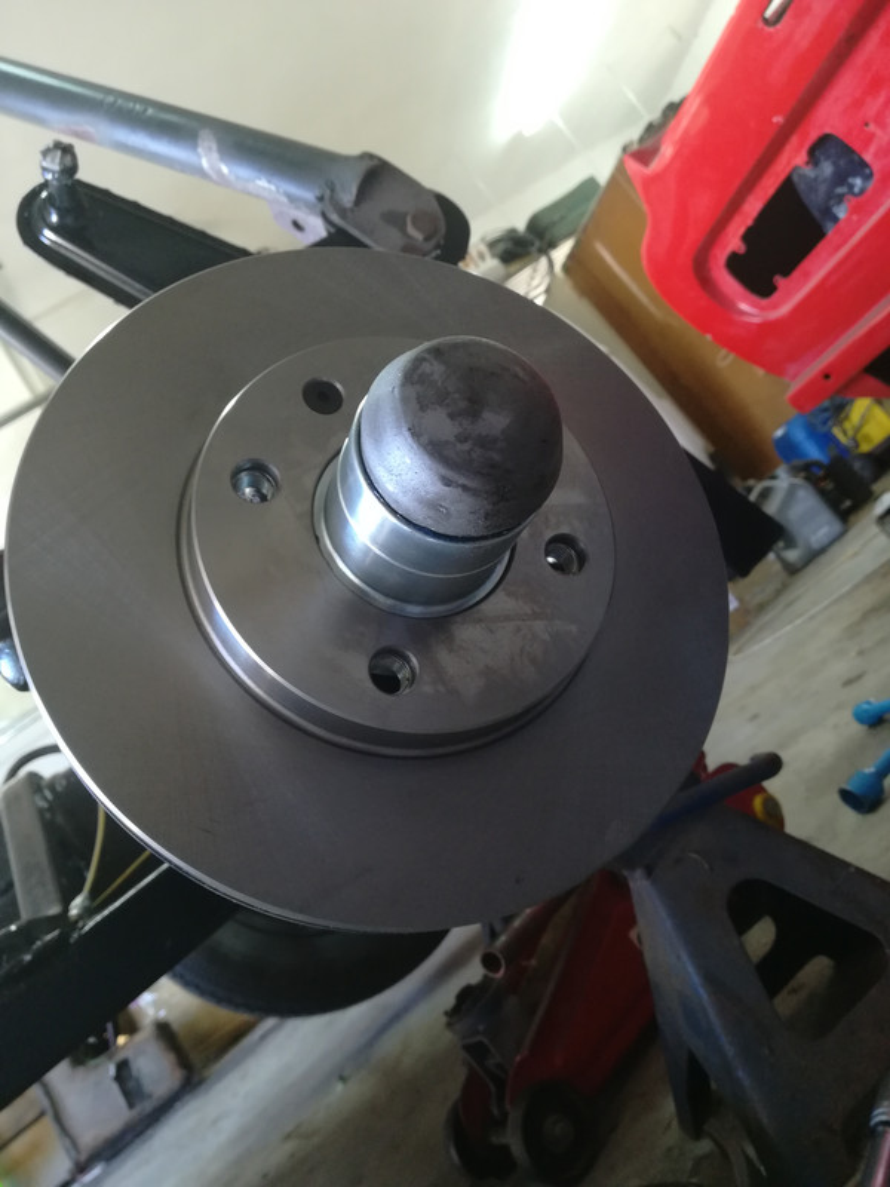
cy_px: 594
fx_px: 891
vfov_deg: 67.3
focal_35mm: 26
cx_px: 445
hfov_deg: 53.1
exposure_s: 1/33.3
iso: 200
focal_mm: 3.83
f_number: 2.2
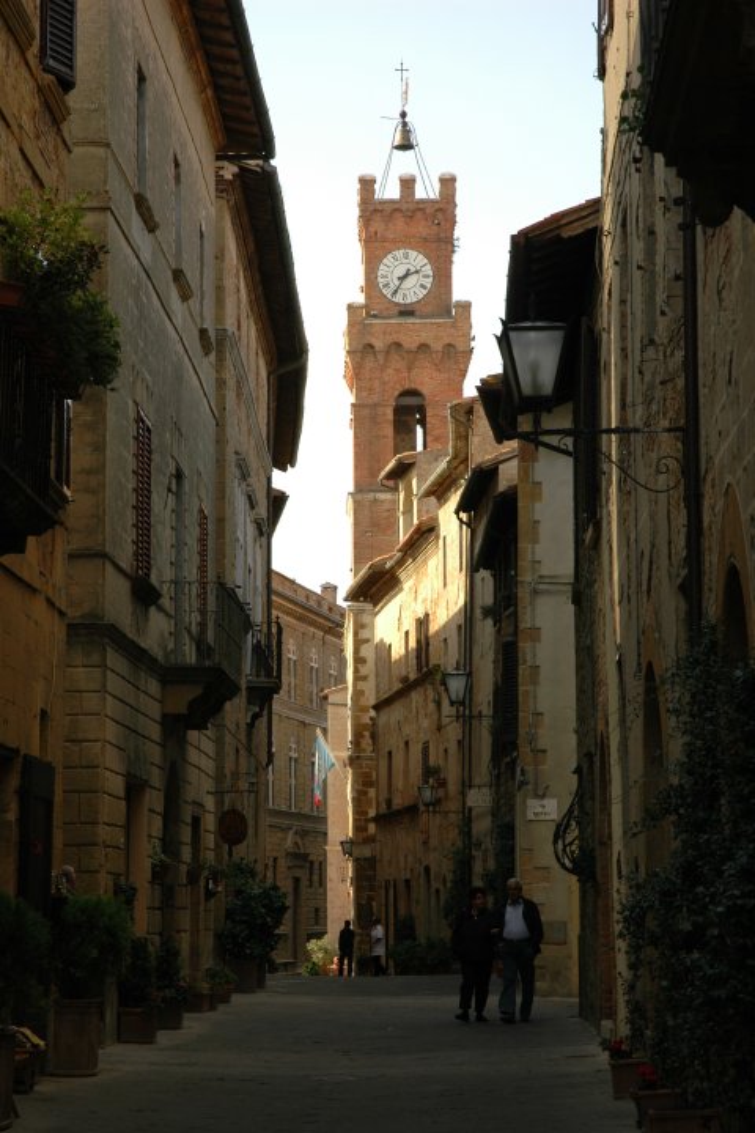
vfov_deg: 24.2
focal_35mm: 84
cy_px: 566
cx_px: 378
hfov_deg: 16.3
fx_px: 2642
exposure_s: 1/200
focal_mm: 56
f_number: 7.1
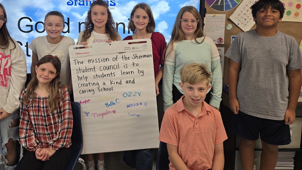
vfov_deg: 37.7
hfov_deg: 63.9
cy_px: 37
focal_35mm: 30
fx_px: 240
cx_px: 128
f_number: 1.8
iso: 50
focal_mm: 5.4
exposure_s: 1/60
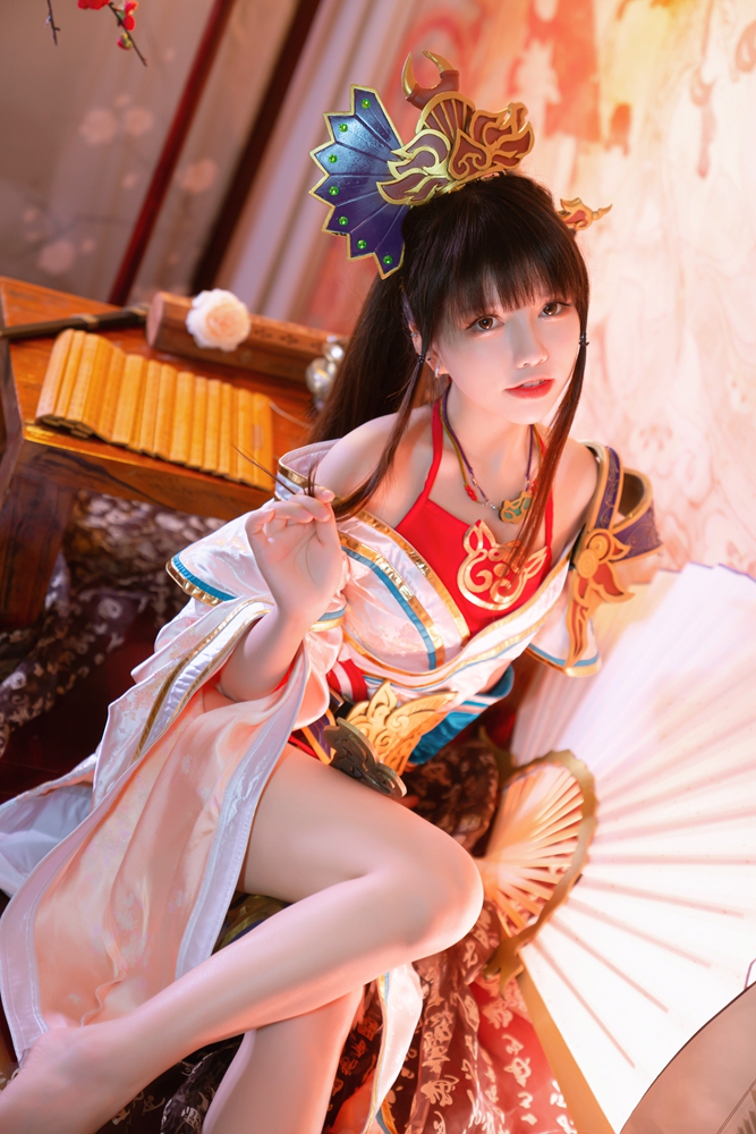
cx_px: 378
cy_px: 567
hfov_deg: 19.5
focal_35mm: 70
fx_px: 2204
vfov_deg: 28.8
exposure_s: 1/40
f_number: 3.2
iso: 400
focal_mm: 70
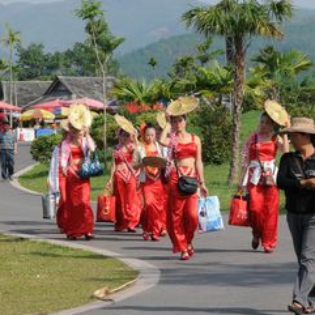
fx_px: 1956
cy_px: 154
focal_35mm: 190
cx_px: 179
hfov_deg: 9.2
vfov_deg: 9.2
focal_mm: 72
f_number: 9
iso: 200
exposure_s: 1/320
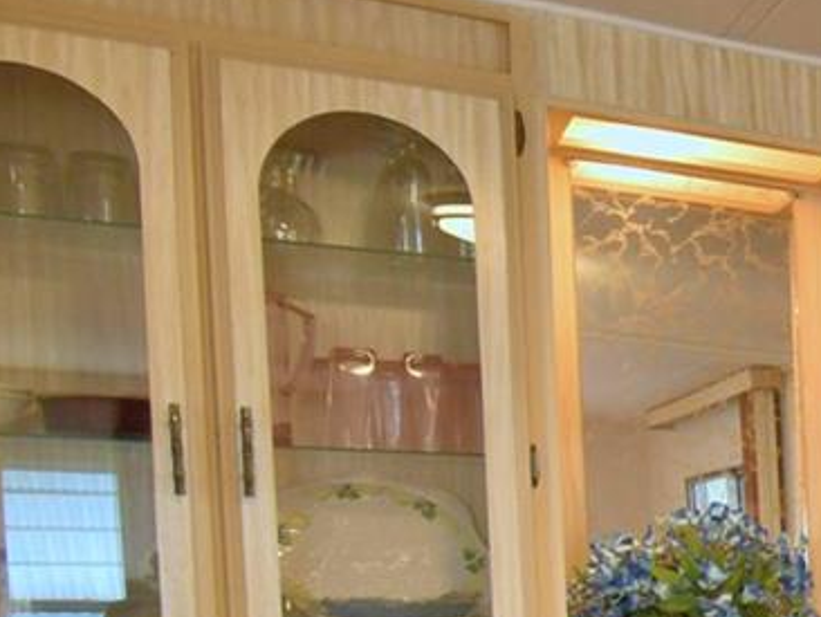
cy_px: 734
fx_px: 1495
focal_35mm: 63
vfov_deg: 21.7
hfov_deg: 20.2
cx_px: 1534
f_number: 4.5
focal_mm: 10
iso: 400
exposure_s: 1/50
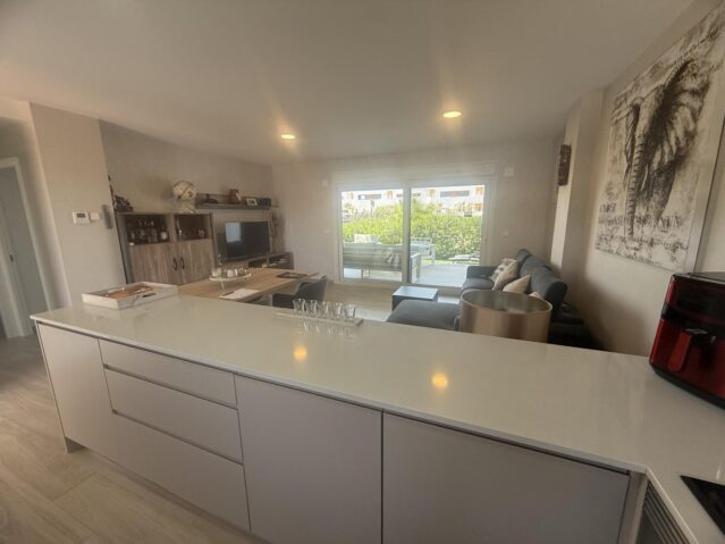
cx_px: 362
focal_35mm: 14
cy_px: 272
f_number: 2.2
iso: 64
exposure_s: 1/109
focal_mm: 2.22
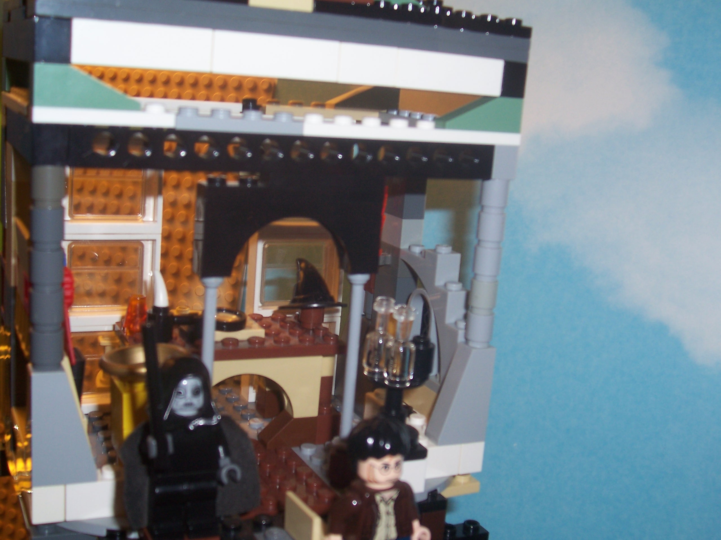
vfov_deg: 34.3
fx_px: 875
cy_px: 270
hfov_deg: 44.8
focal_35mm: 42
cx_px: 360
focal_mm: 7
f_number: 3
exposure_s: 1/60
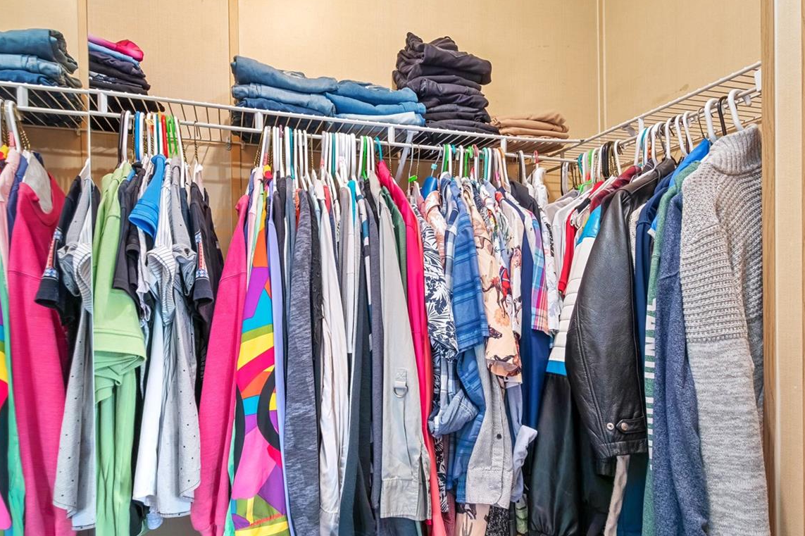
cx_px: 397
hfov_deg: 81.2
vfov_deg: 59.2
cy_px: 303
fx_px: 469
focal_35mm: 21
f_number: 9
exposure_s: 1/2
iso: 250
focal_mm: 10
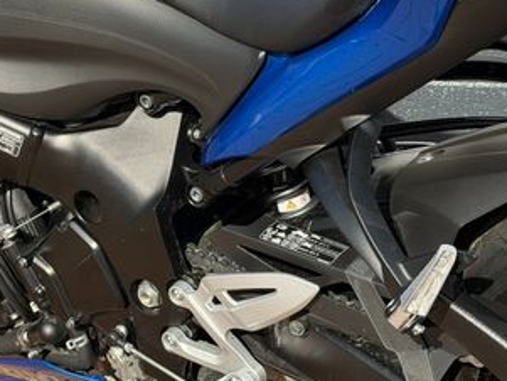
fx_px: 1495
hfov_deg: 19.1
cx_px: 125
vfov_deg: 14.5
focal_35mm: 102
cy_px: 177
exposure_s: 1/2273
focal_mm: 6.76
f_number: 1.78
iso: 80
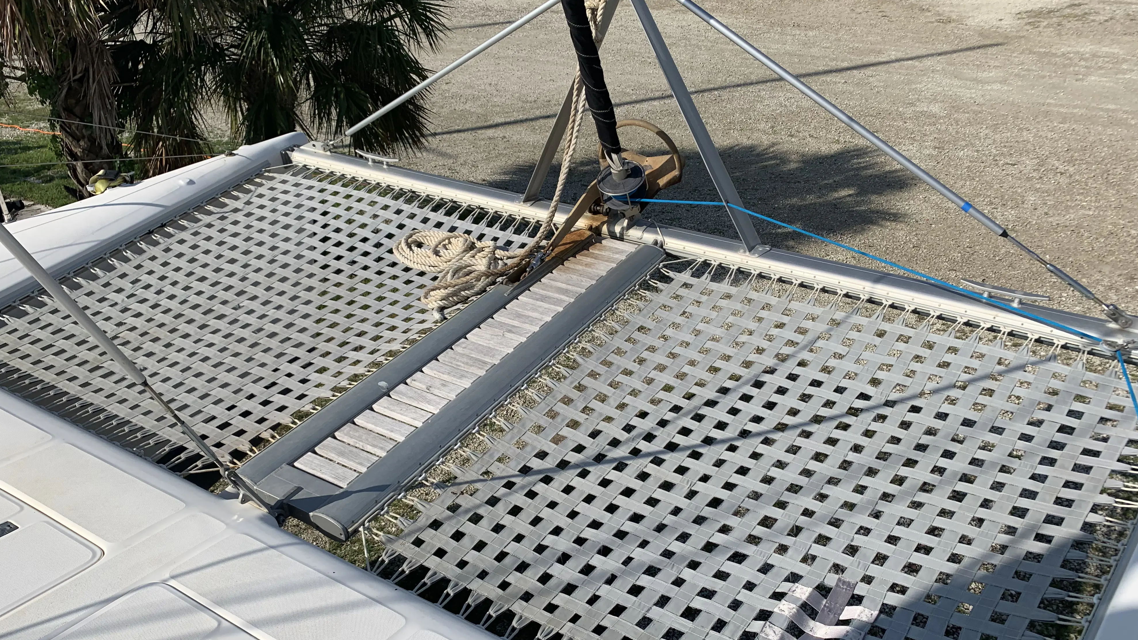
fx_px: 875
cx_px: 563
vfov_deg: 40.1
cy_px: 360
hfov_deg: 66.1
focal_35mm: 29
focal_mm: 4.25
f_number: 1.8
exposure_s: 1/4274
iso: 25
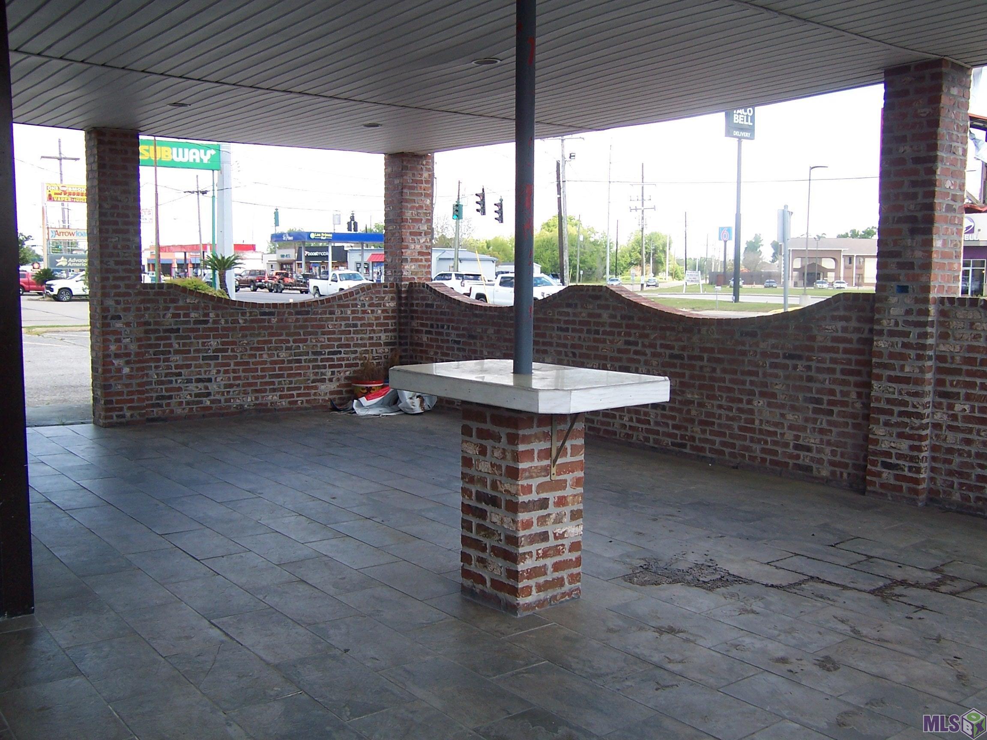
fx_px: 941
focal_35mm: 33
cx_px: 494
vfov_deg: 42.9
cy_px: 370
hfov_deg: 55.4
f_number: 3.4
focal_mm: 5.5
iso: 80
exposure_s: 1/180
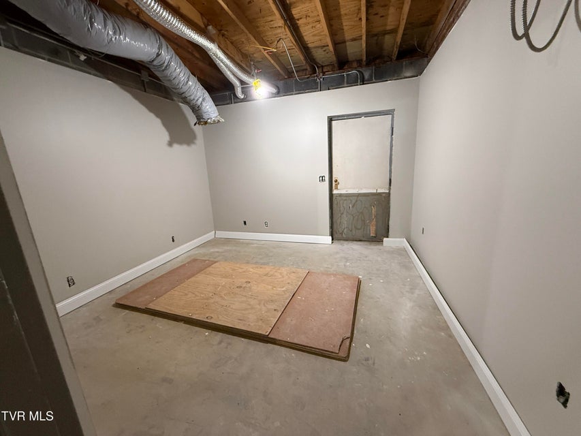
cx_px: 290
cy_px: 218
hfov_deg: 102.1
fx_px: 235
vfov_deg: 85.7
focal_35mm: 14
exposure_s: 1/60
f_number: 2.2
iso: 400
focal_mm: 2.22
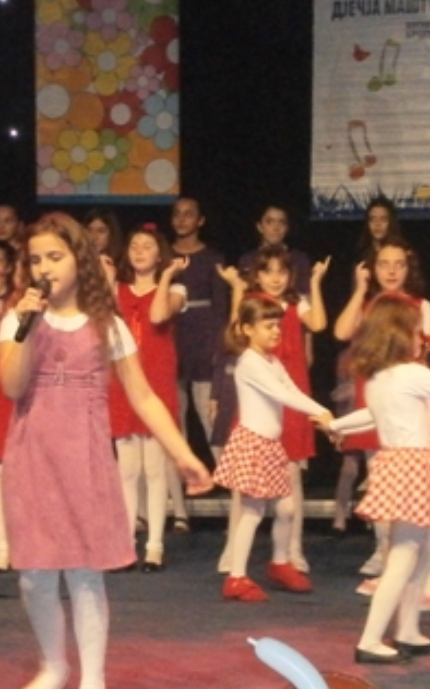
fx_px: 2423
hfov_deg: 10.1
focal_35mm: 129
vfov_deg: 16.2
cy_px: 425
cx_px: 140
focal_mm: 10.7
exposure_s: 1/50
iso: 800
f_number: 3.9
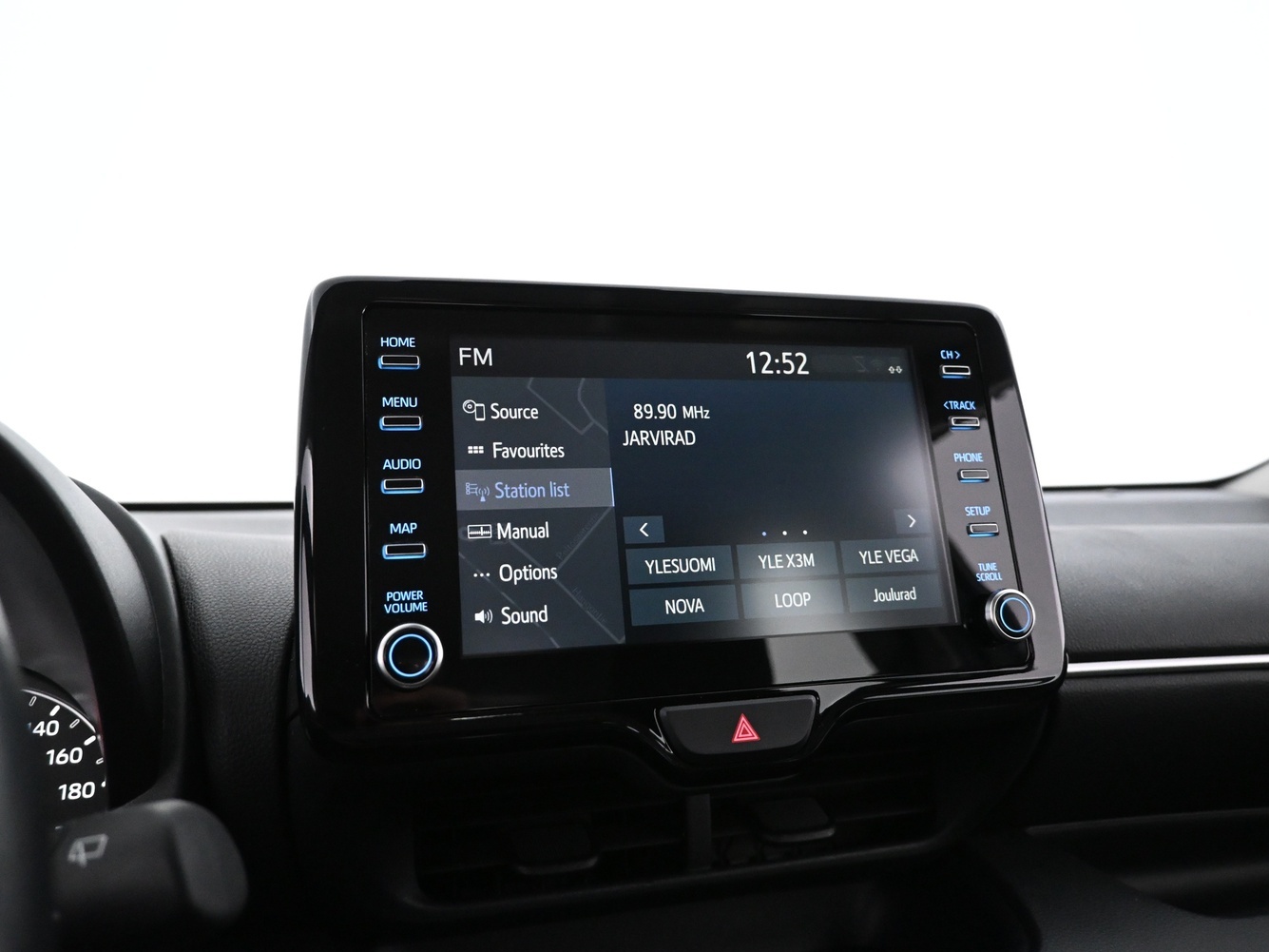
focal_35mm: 28
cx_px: 648
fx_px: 1026
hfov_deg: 63.4
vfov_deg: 49.7
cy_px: 443
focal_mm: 16
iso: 4000
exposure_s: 1/50
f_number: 3.5
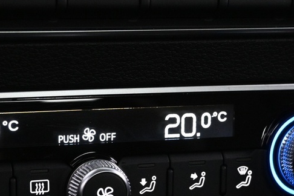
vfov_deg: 13.6
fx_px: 817
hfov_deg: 20.2
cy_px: 154
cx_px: 52
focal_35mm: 100
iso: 1600
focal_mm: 20
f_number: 3.8
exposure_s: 1/30
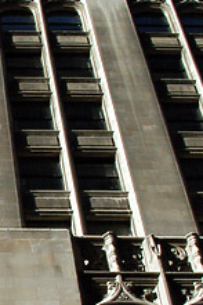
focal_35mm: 122
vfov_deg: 16.6
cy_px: 253
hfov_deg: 10.8
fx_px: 1033
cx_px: -95
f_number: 11
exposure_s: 1/500
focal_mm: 20
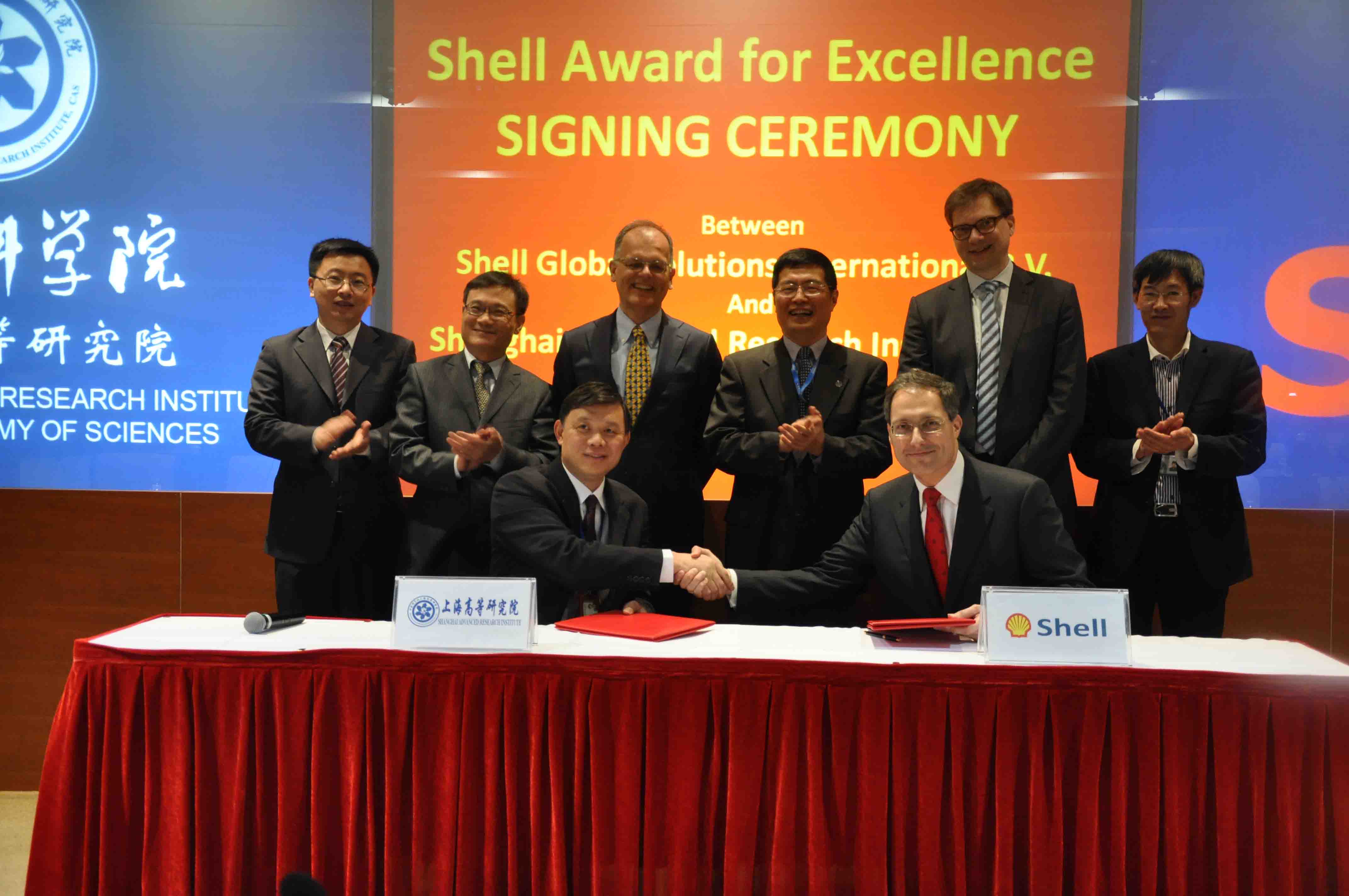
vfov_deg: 31.8
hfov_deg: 46.4
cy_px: 448
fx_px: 1572
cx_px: 674
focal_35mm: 42
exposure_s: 1/20
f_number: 4.2
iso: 1000
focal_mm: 28
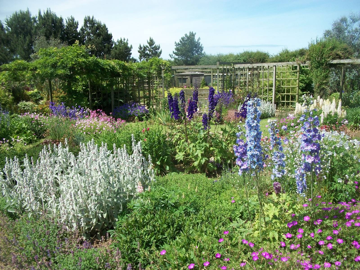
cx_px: 180
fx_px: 333
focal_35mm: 32
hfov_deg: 56.8
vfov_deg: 44.2
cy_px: 135
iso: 80
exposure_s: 1/250
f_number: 5.5
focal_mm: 5.7
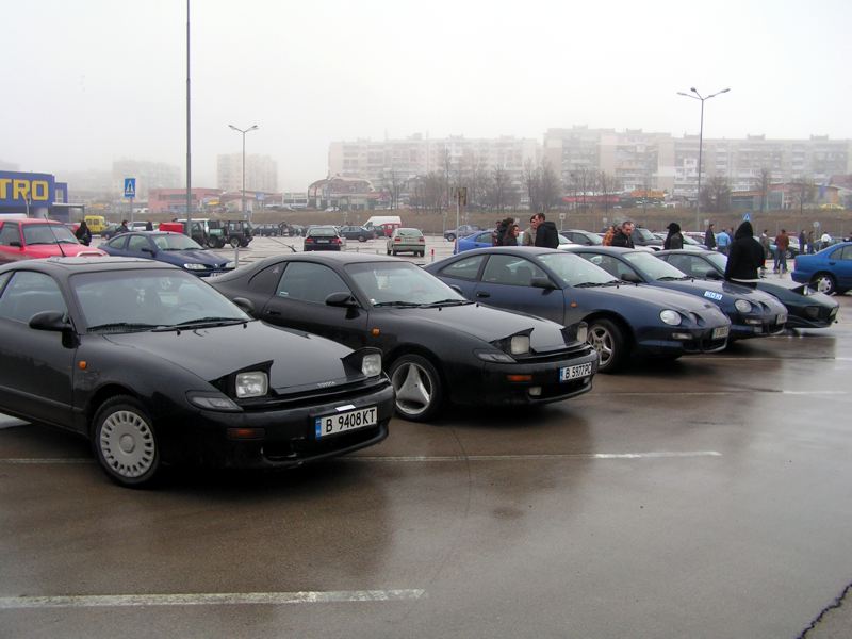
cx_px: 426
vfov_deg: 37.7
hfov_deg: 49.0
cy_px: 320
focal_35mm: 38
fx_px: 935
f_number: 4.5
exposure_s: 1/50
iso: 50
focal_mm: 6.3
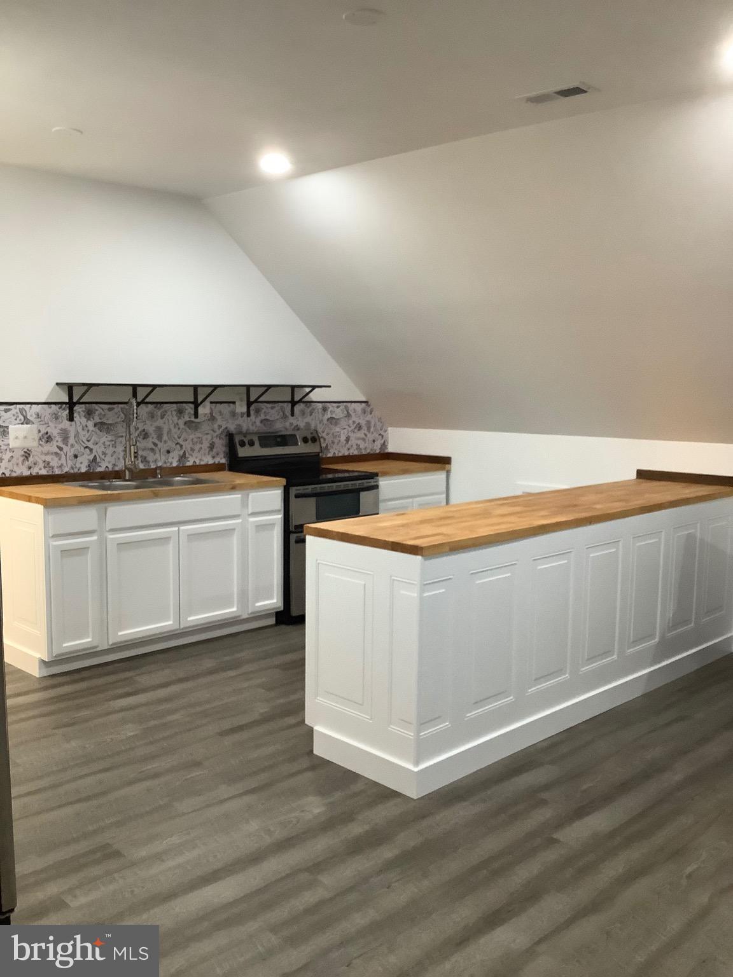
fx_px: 875
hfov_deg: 45.4
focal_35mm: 31
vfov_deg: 58.4
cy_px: 488
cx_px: 366
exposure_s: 1/60
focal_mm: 3.3
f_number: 2.4
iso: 200
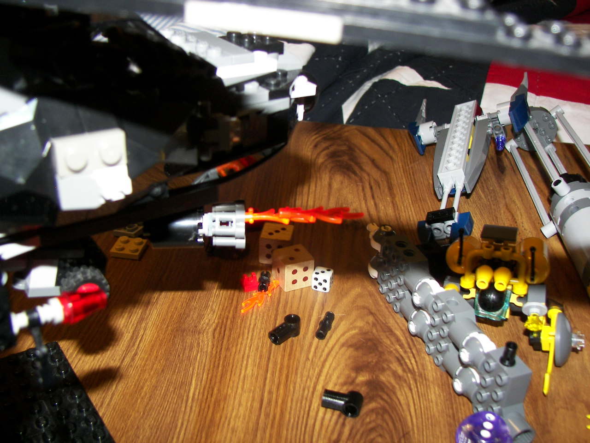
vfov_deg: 36.0
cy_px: 222
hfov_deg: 46.8
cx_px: 295
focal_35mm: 40
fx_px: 682
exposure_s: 1/30
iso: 100
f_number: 2.8
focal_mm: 6.6
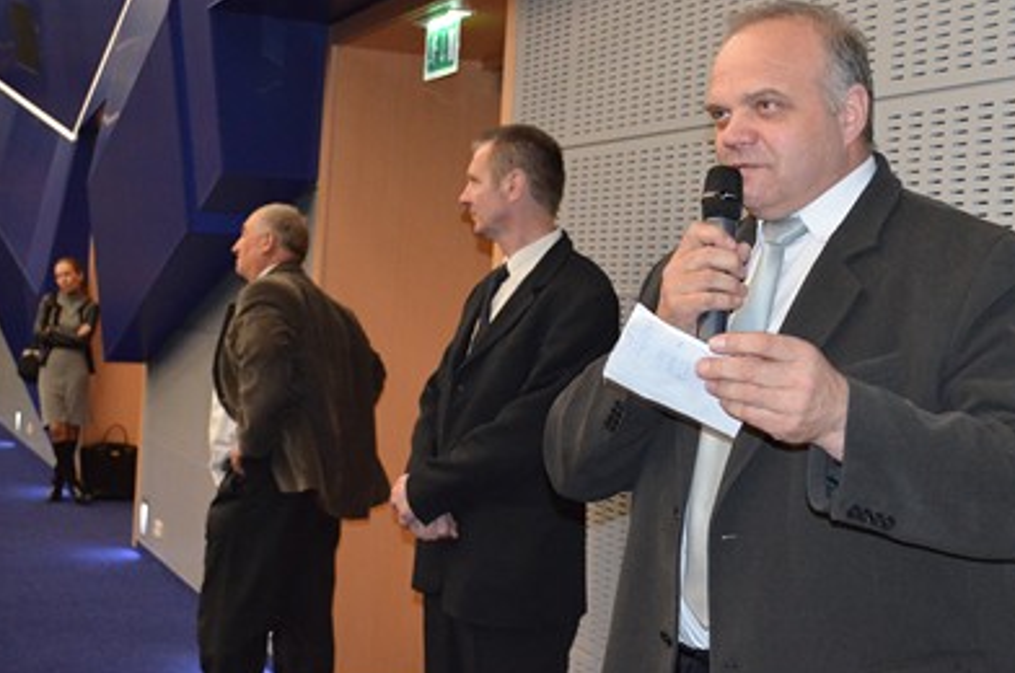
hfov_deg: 30.9
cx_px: 624
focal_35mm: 65
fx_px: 1830
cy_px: 299
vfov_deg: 20.8
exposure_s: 1/60
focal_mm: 34
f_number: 5
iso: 3200
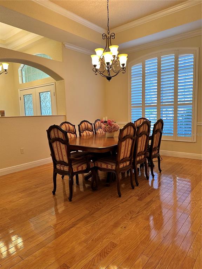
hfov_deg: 56.8
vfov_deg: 71.6
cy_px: 134
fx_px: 187
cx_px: 101
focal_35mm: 24
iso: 125
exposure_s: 1/60
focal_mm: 6.86
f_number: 1.78
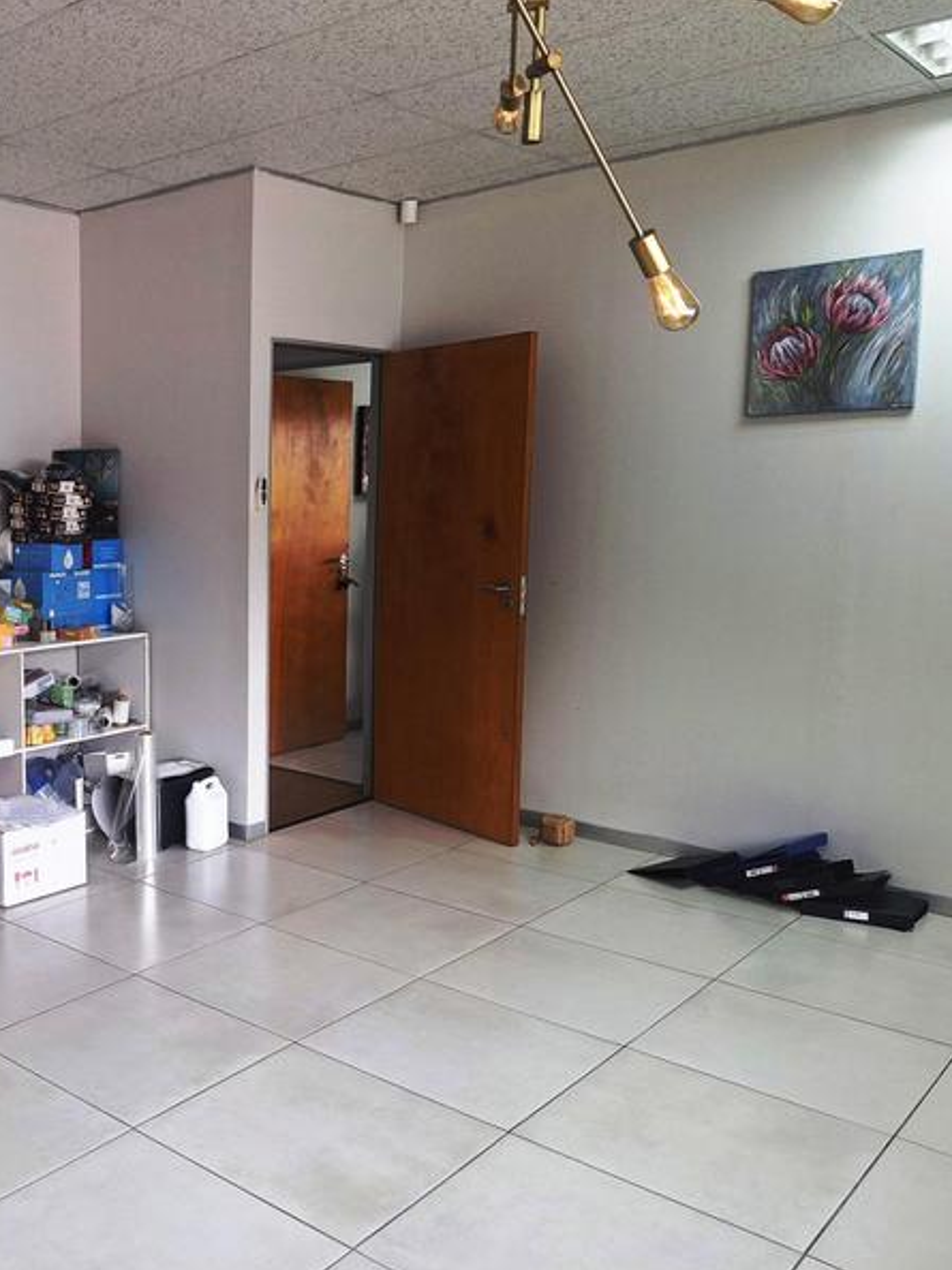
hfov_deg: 42.2
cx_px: 118
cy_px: 633
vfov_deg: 58.4
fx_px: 1138
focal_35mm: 31
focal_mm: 5.54
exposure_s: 1/50
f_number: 1.8
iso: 80
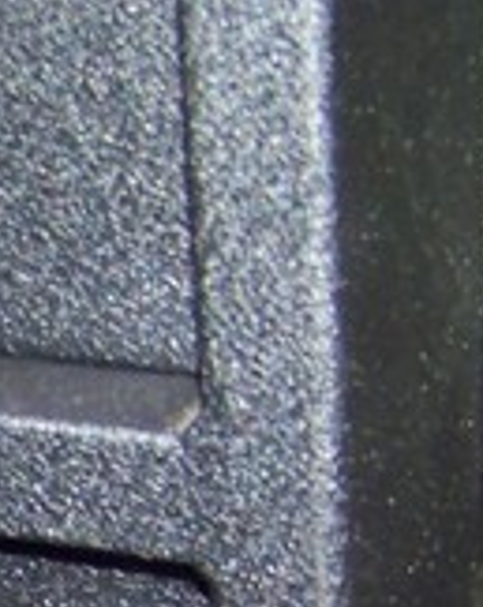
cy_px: 946
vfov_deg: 12.1
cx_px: -520
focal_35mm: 152
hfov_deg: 9.4
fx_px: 2724
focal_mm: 5.85
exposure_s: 1/30
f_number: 2.8
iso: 200
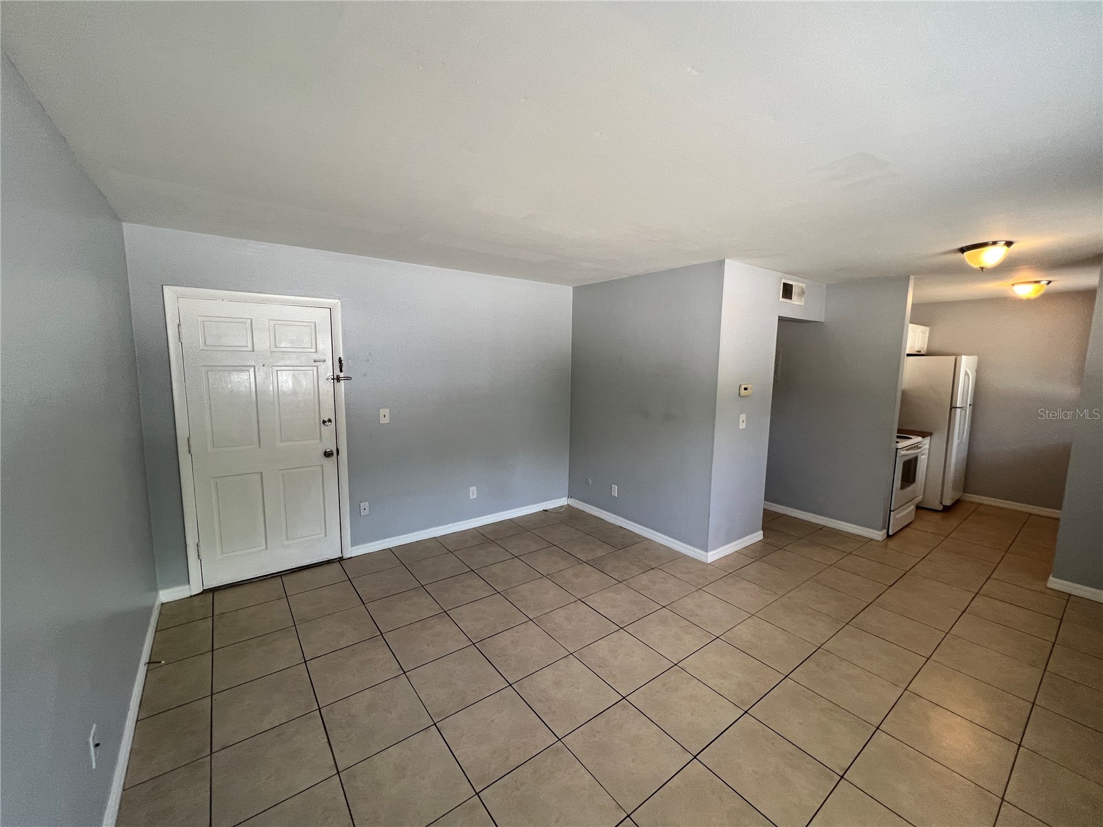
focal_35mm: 13
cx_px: 552
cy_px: 414
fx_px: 414
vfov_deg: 89.9
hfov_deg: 106.2
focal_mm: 1.57
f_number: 1.8
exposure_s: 1/99
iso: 100
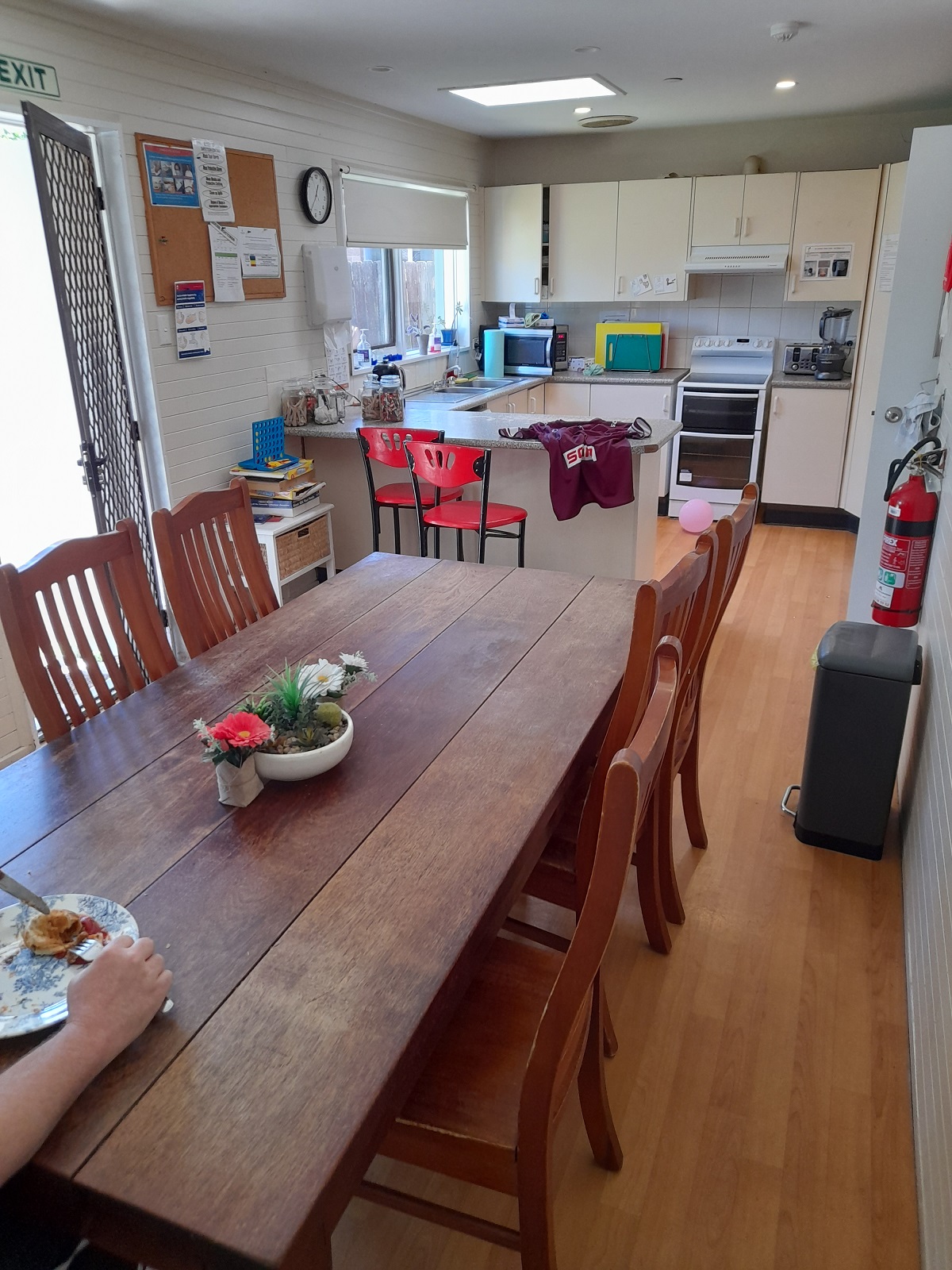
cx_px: 476
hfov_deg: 54.9
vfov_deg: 69.4
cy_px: 635
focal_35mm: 25
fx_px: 917
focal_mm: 4.6
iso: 160
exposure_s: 1/50
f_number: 2
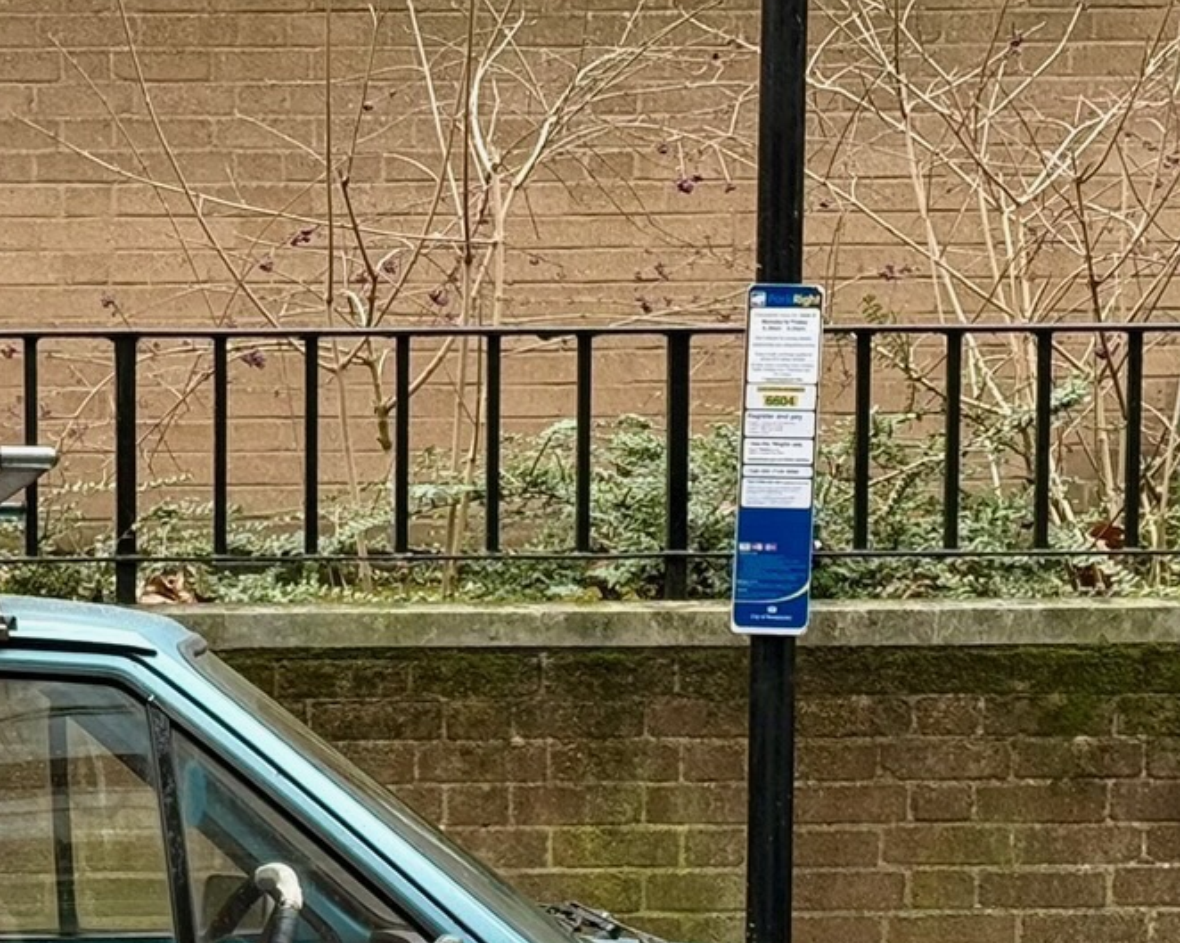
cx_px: -78
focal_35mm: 145
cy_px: 911
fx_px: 5062
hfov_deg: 13.1
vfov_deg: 10.6
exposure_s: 1/162
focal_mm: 6.76
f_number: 1.78
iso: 80
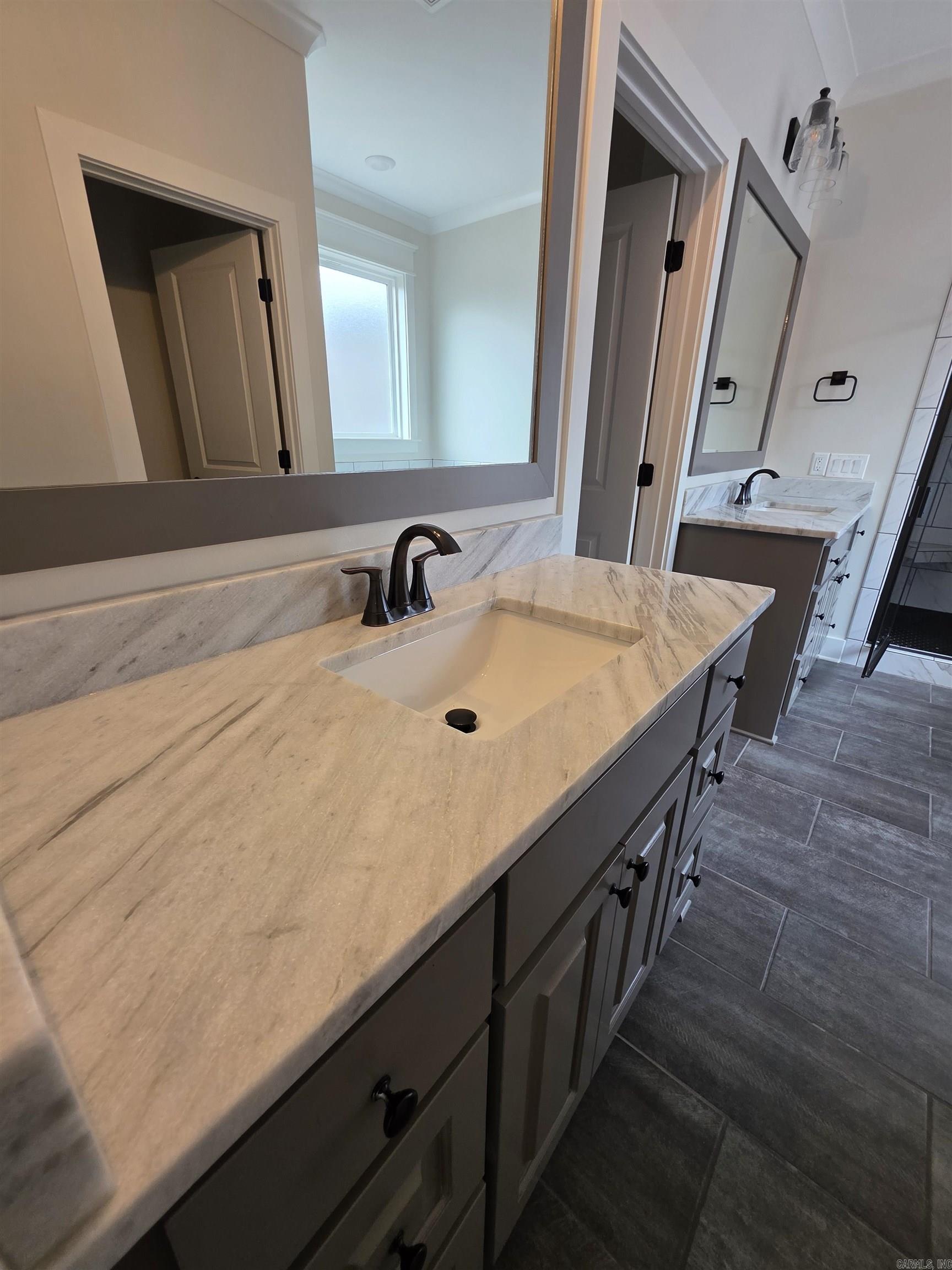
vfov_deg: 106.2
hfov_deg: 89.9
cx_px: 476
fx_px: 477
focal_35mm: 13
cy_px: 635
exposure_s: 1/120
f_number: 1.9
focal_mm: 2.2
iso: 125
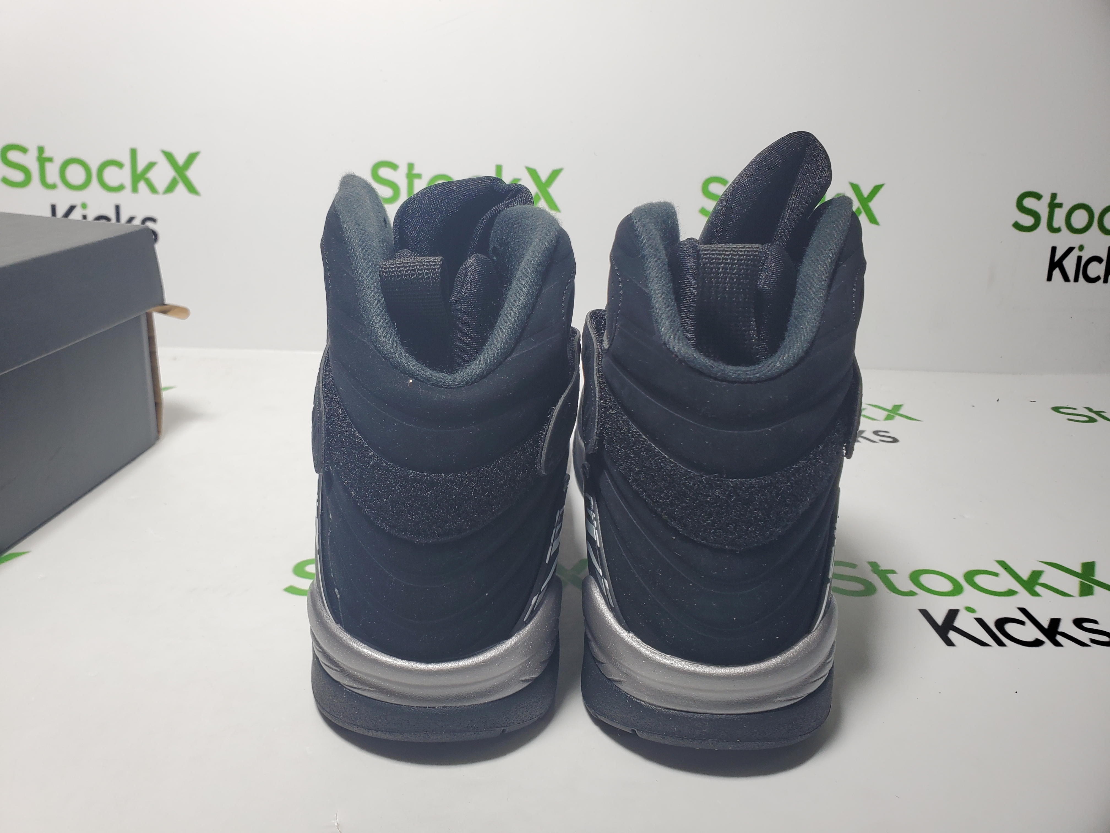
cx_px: 555
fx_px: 834
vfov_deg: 53.1
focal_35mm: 26
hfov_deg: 67.3
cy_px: 416
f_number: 2.4
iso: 50
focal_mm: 4.3
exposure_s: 1/167
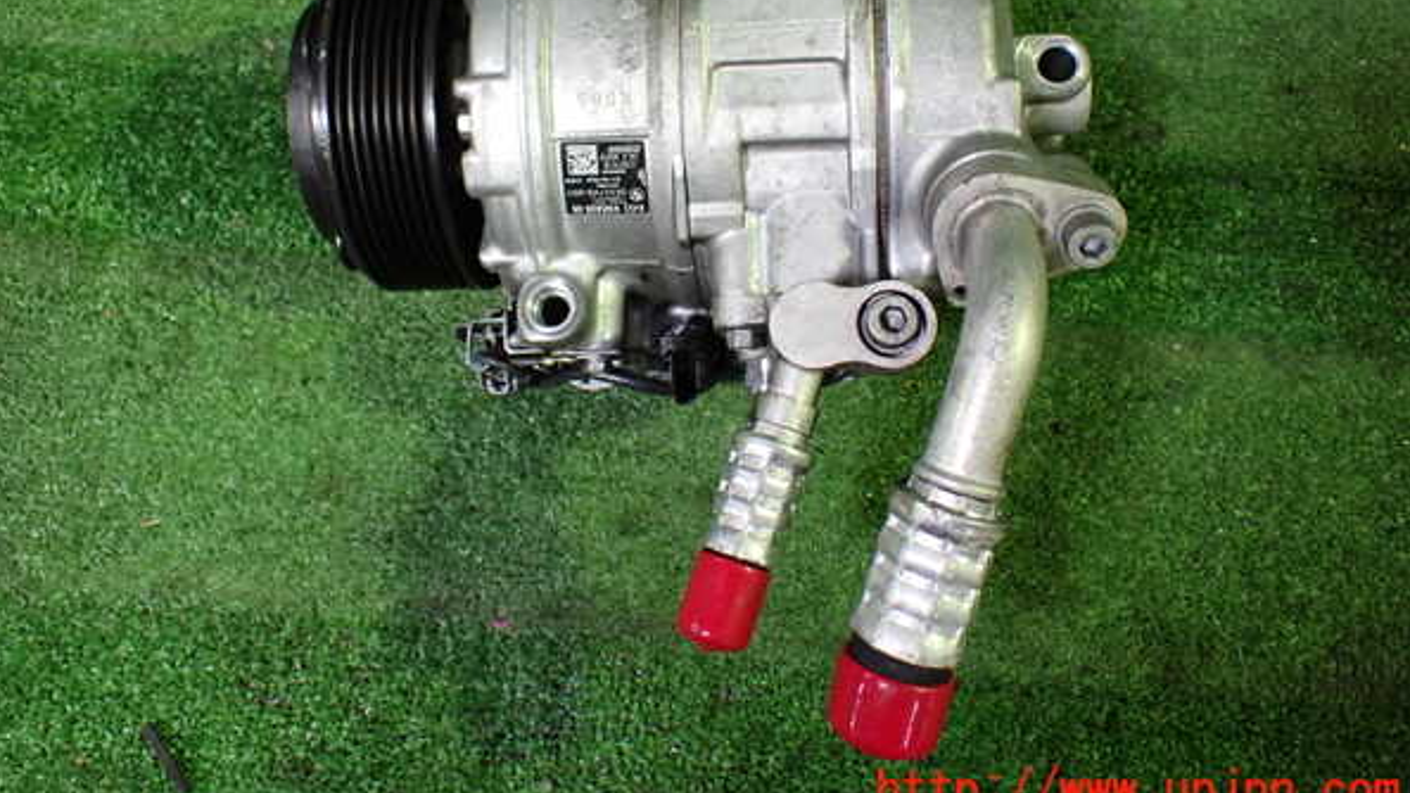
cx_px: 700
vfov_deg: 35.4
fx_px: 1234
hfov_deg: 59.5
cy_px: 287
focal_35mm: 33
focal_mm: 5.4
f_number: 2.3
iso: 800
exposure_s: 1/80
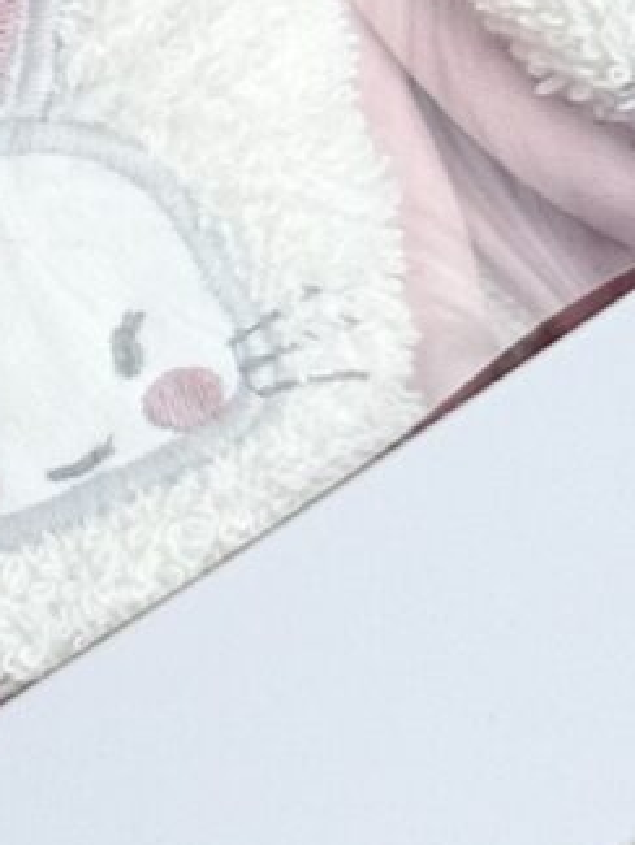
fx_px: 4620
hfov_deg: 6.7
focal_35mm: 189
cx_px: -1614
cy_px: -239
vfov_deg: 10.3
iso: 80
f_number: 1.78
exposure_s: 1/2703
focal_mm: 6.76
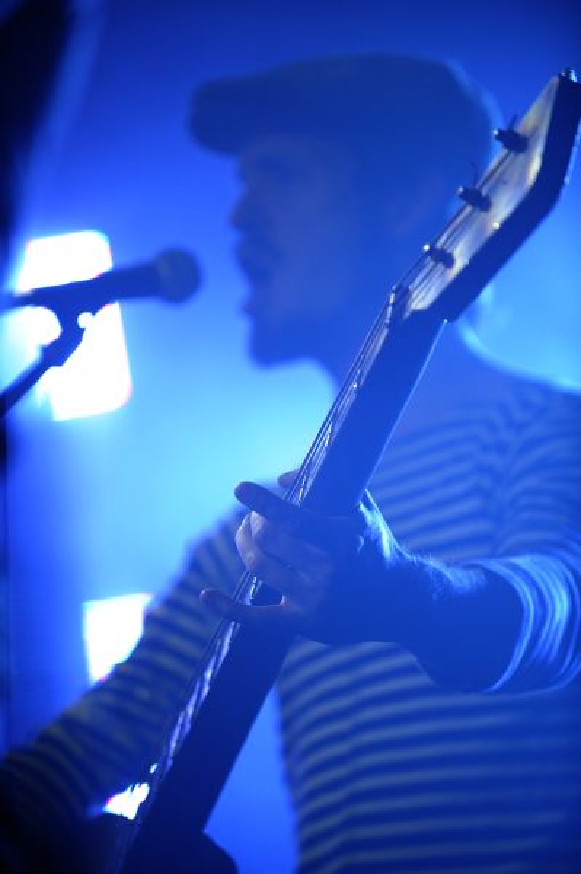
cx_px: 290
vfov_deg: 10.3
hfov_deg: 6.9
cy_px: 437
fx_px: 4850
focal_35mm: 200
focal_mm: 200
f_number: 2.8
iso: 1600
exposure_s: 1/60
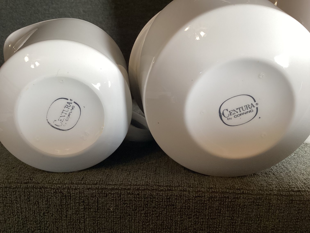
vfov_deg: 45.4
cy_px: 116
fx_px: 278
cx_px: 155
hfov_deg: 58.3
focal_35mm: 31
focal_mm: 3.3
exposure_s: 1/60
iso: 80
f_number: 2.4
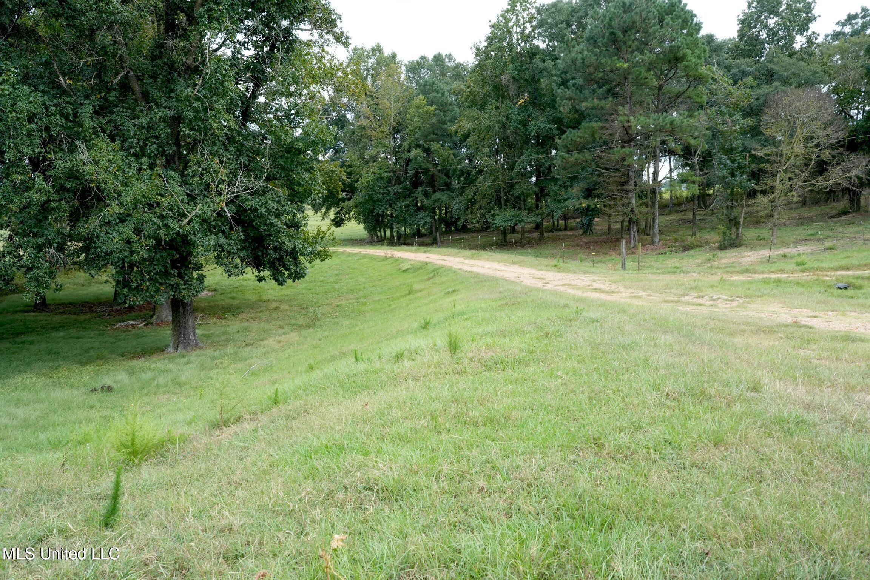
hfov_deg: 63.7
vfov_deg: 45.0
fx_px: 701
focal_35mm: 29
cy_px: 290
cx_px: 435
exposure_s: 1/60
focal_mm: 29
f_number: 11
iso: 400
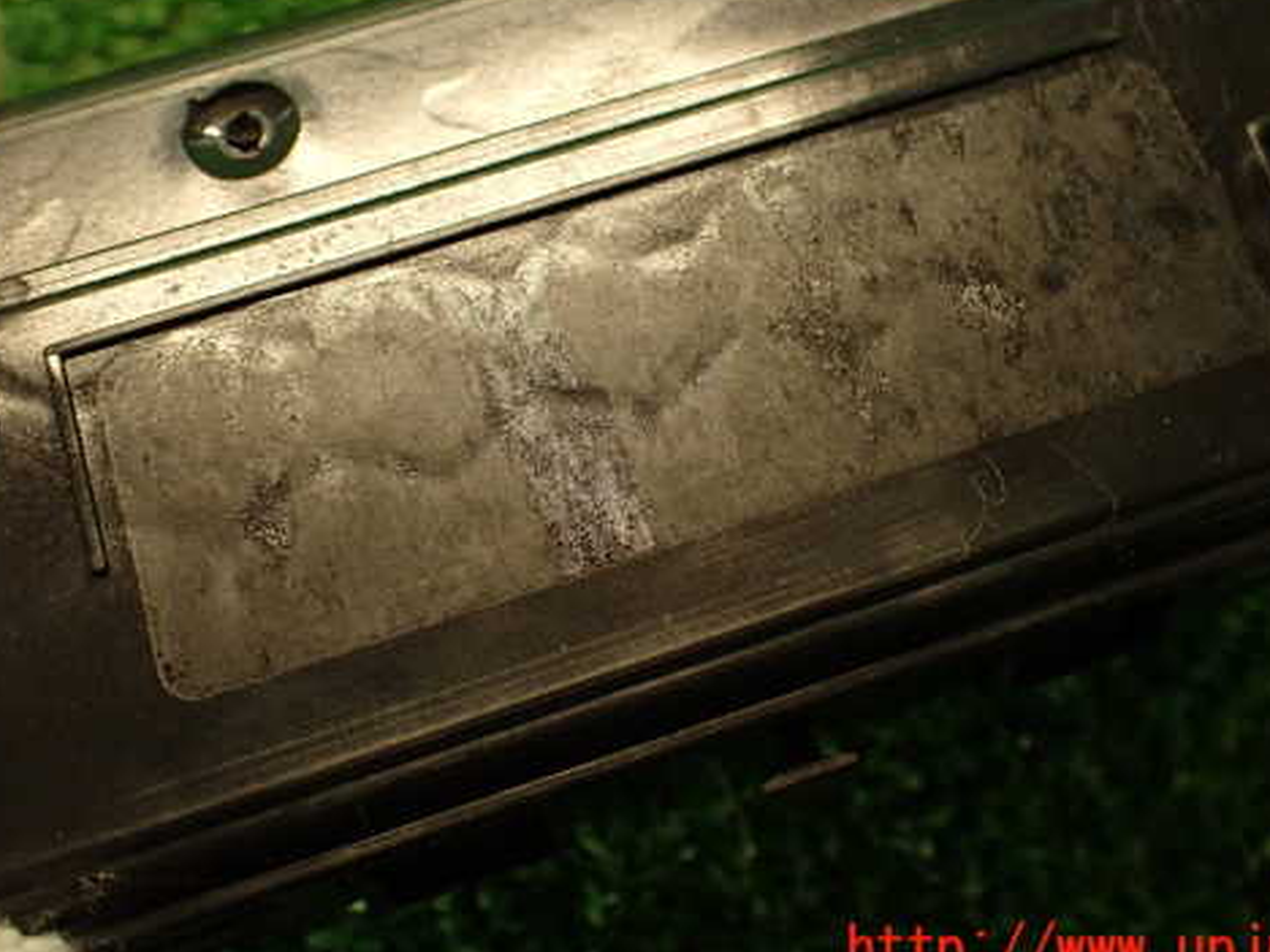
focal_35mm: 41
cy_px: 374
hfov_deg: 45.8
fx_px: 1504
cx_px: 646
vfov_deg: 35.0
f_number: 2.4
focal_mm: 5.79
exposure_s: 1/30
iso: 200
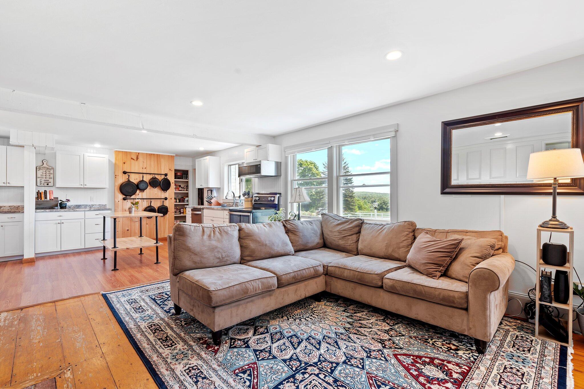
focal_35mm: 16
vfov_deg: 73.7
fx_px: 260
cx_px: 292
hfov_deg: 96.7
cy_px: 194
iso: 64
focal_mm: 16
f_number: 9
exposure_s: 1.3
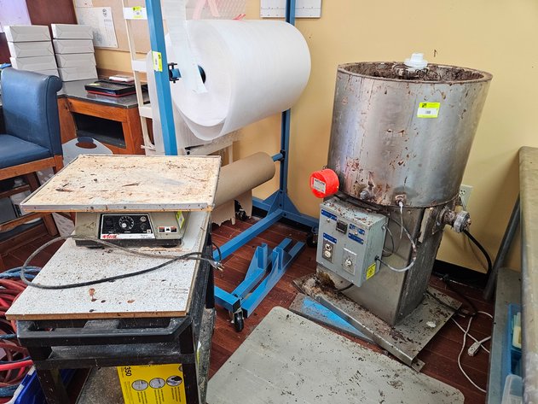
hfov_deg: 73.9
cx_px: 269
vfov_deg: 58.9
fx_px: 357
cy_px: 202
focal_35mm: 23
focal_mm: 5.4
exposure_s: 1/120
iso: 250
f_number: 1.8
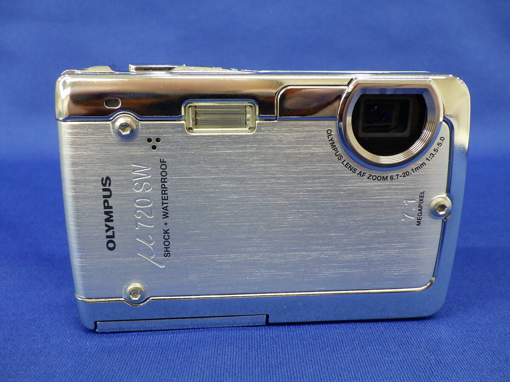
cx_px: 255
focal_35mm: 34
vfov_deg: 41.8
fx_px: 501
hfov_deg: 54.0
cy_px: 191
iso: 500
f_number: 3.8
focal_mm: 6.1
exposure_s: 1/50
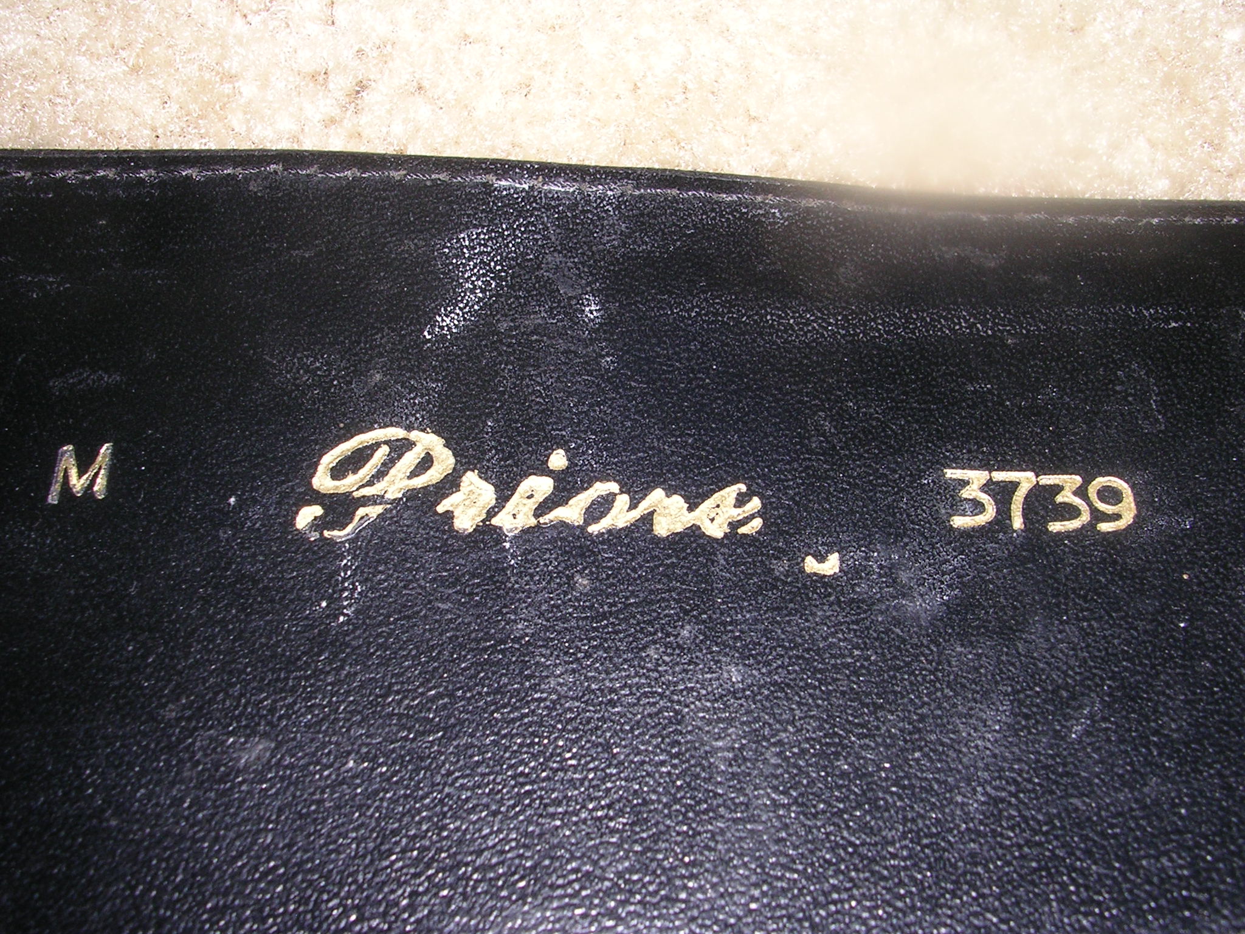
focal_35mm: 38
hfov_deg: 49.0
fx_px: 1367
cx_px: 622
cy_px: 467
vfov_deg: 37.7
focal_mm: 5.8
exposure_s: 1/60.1
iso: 50
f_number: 5.6
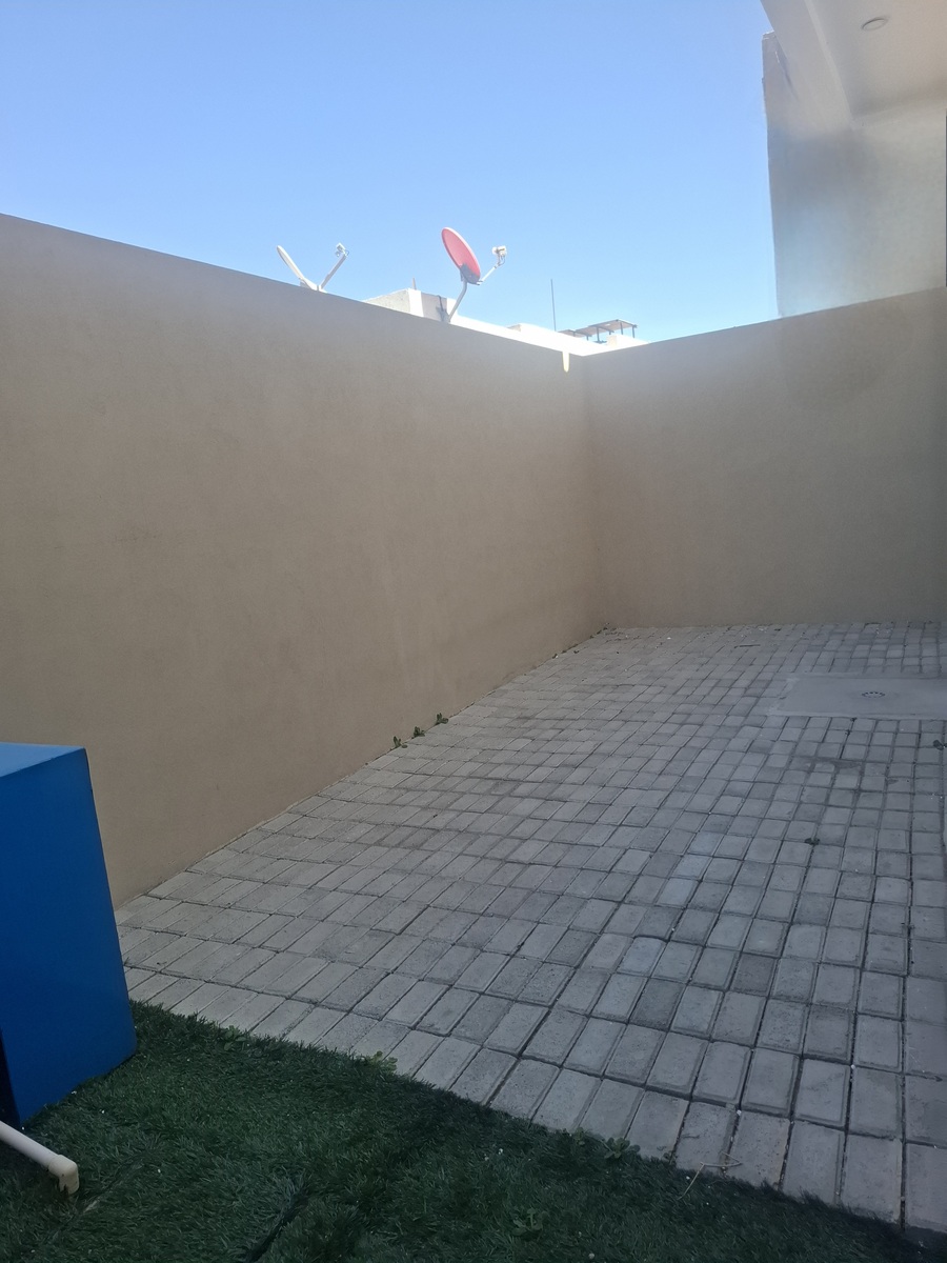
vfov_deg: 73.9
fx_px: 839
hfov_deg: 58.9
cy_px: 632
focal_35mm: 23
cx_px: 474
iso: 50
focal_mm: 5.54
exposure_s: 1/625
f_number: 1.8
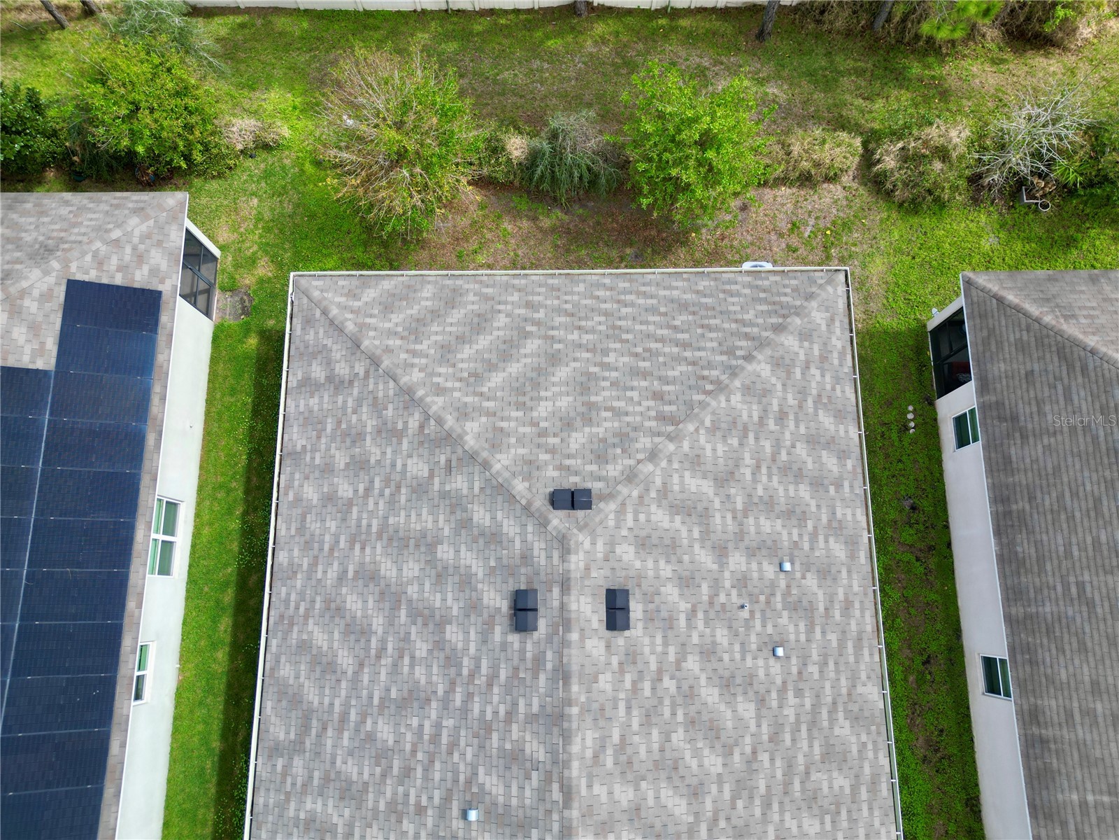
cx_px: 560
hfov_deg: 71.6
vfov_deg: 56.8
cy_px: 420
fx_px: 776
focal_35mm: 24
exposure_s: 1/800
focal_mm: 6.72
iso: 100
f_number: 1.7
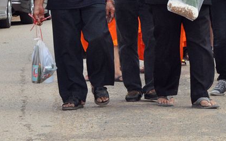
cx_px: 230
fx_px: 1910
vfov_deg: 4.2
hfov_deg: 6.7
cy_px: -8
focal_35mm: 310
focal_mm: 95
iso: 1600
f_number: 22
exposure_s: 1/200
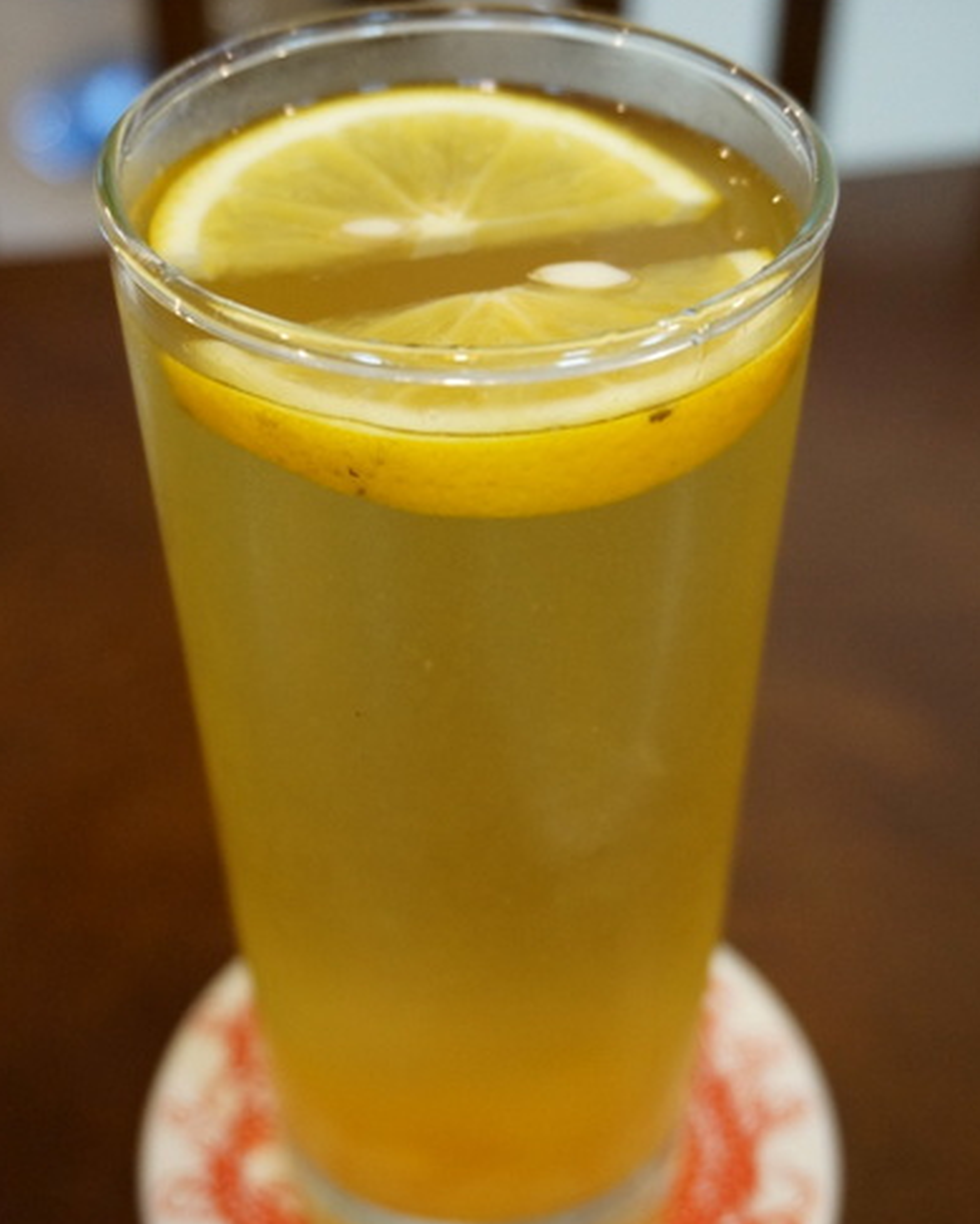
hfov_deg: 31.5
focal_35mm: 48
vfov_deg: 38.8
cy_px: 626
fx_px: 1739
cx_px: 501
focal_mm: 26
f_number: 4.5
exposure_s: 1/60
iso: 1600
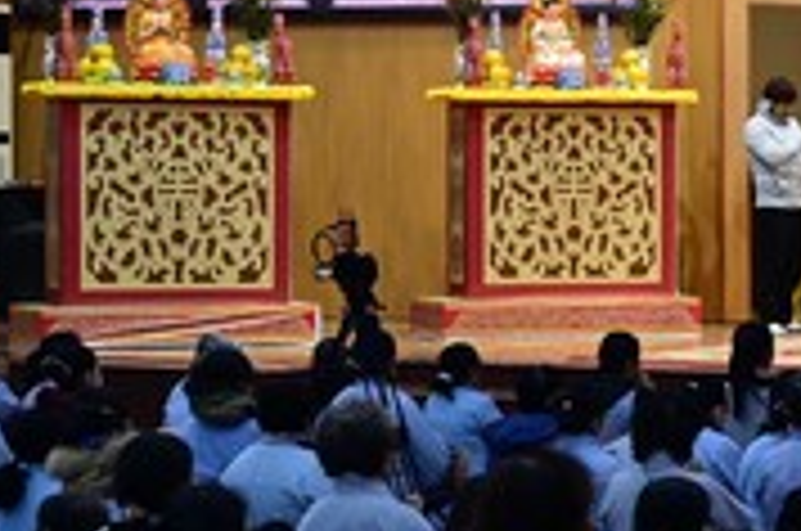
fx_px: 3243
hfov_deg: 13.5
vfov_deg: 9.4
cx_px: 1112
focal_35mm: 146
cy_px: 324
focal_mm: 40
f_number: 5.6
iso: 3200
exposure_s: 1/125
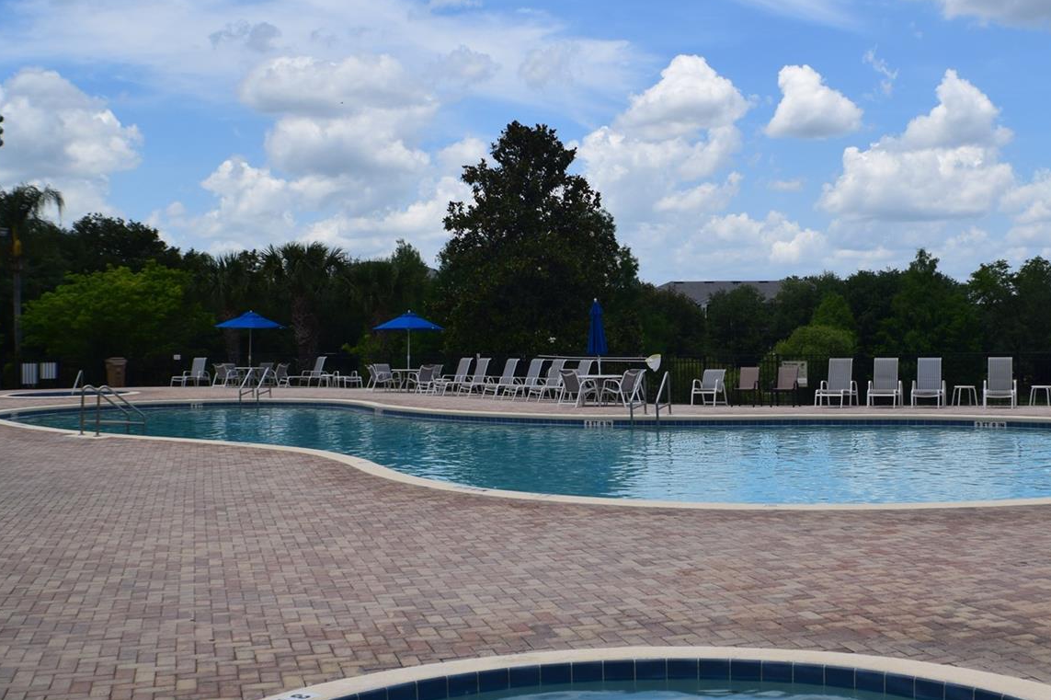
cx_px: 637
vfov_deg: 23.9
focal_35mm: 57
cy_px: 349
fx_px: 1655
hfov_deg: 35.1
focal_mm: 27
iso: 220
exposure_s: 1/500
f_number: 11
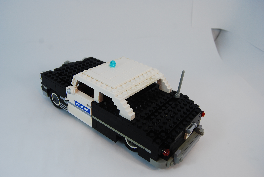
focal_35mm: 30
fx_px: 220
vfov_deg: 43.8
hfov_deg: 61.8
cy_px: 88
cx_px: 132
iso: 180
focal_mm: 20
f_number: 5.6
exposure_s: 1/125
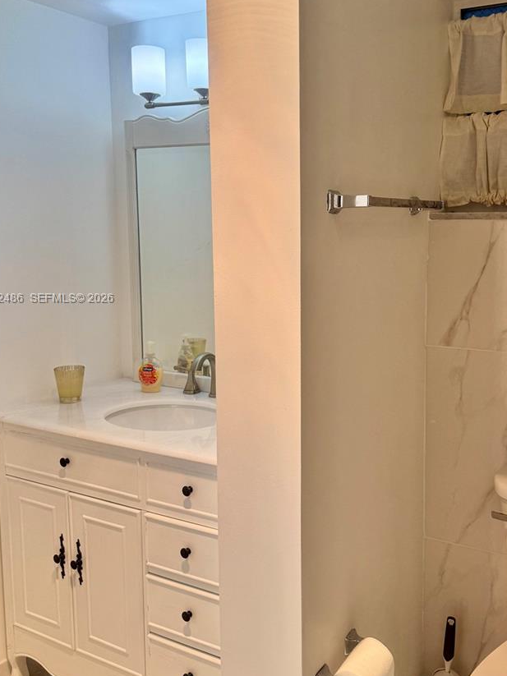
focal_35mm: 35
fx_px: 684
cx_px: 331
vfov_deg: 52.5
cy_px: 299
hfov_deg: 40.3
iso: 80
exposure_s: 1/376
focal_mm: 6.76
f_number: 1.78
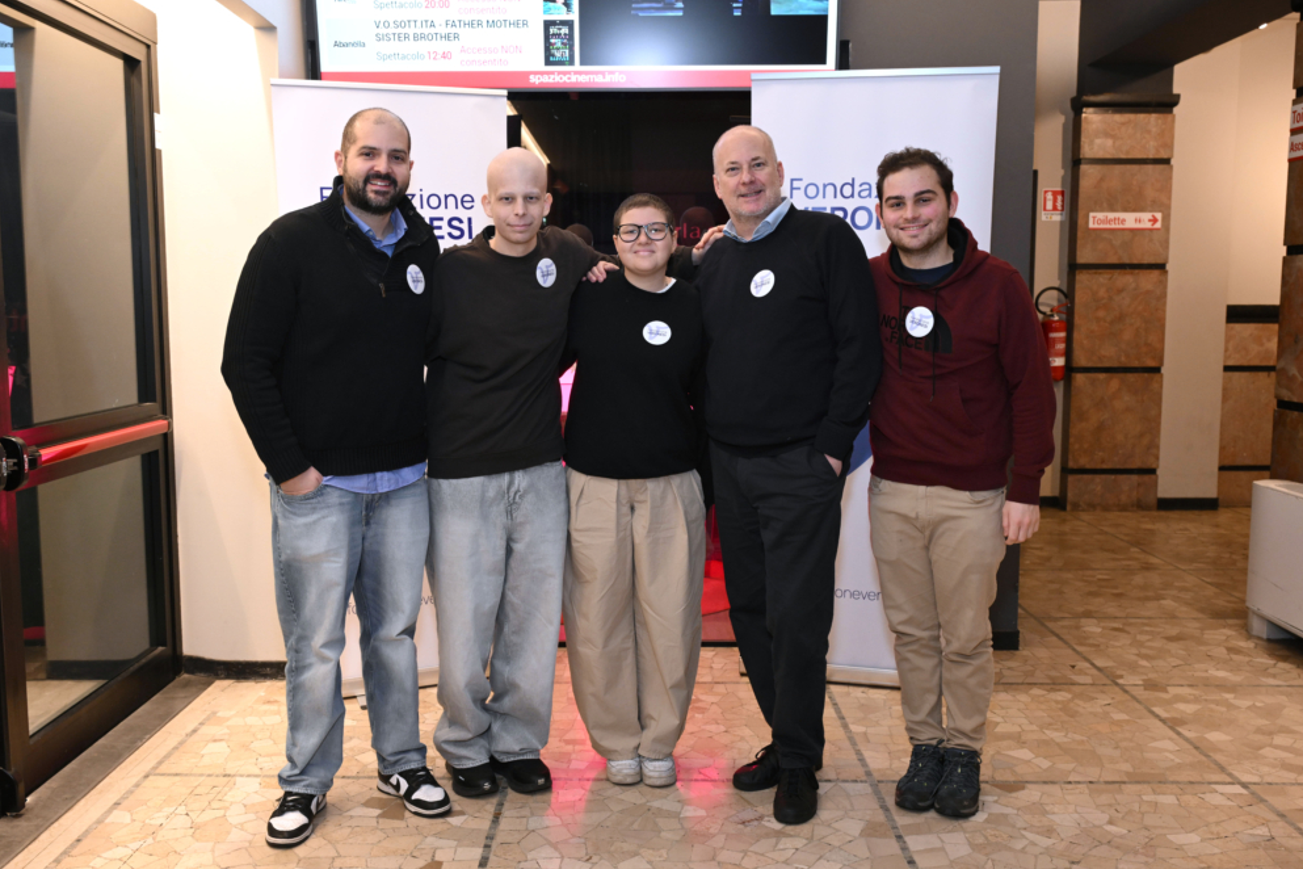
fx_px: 1194
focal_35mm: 33
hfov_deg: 57.2
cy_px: 431
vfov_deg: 40.0
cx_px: 635
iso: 1600
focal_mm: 32
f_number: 5.6
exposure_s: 1/40
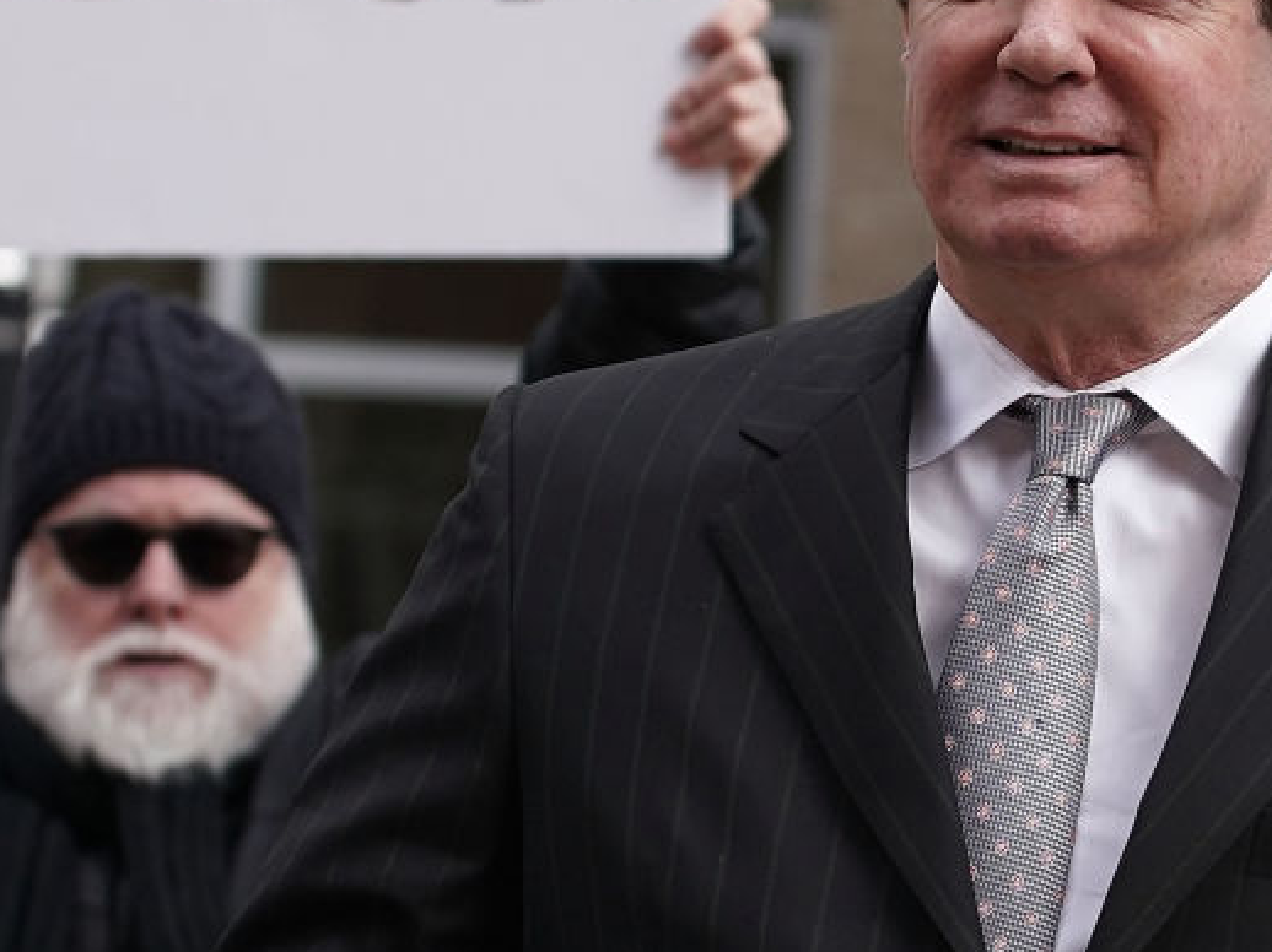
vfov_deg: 7.0
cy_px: 389
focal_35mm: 213
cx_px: 562
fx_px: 7823
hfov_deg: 9.3
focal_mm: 112
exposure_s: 1/800
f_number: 5.6
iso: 400
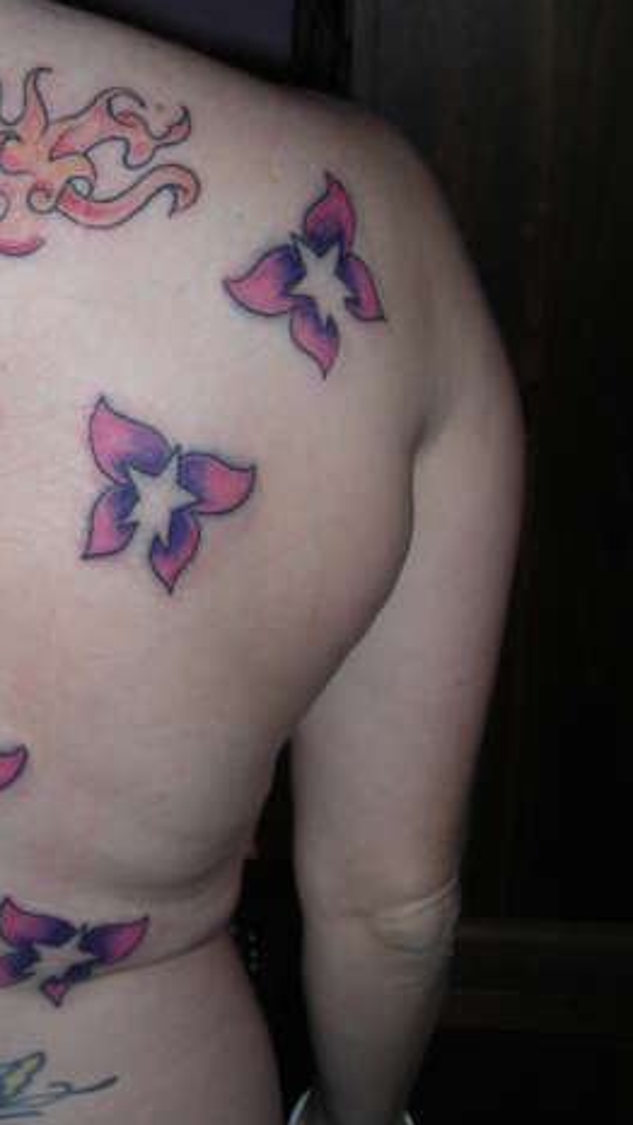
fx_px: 2119
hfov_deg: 16.4
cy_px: 531
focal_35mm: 71
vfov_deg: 29.7
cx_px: -89
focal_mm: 6.3
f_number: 3.2
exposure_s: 1/60
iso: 50
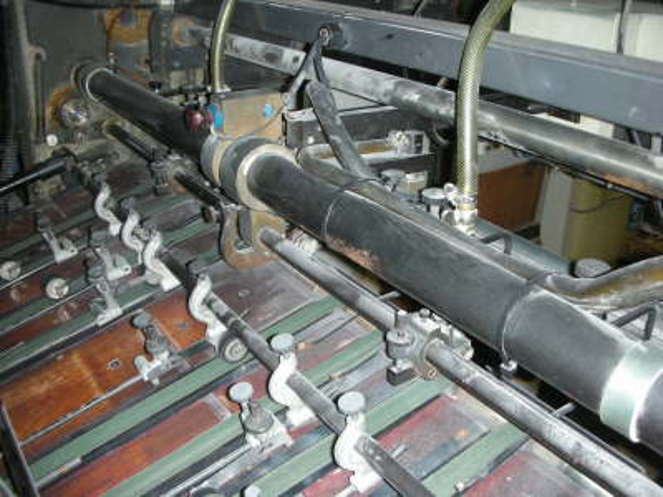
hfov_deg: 52.6
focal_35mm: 35
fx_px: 670
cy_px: 248
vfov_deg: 40.7
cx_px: 332
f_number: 2.8
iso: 61
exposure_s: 1/60
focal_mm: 5.8
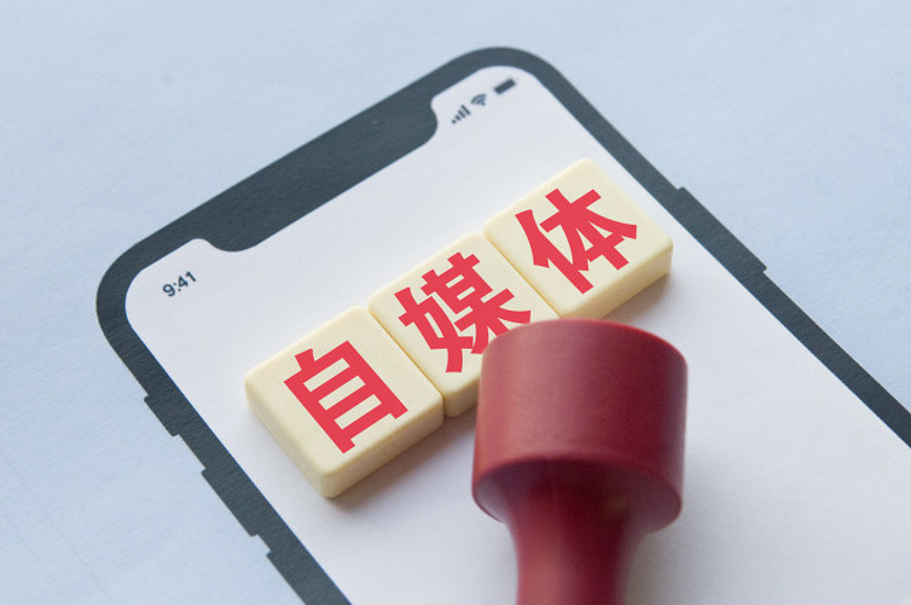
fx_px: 2085
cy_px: 302
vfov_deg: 16.5
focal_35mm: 82
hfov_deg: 24.6
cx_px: 456
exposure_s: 1/250
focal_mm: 55
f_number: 8
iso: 1600
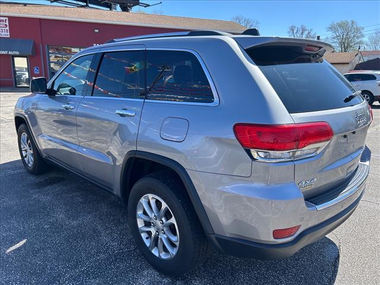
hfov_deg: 67.3
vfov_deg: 53.1
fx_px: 285
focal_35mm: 26
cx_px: 190
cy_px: 142
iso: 50
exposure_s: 1/1224
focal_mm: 5.7
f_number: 1.5
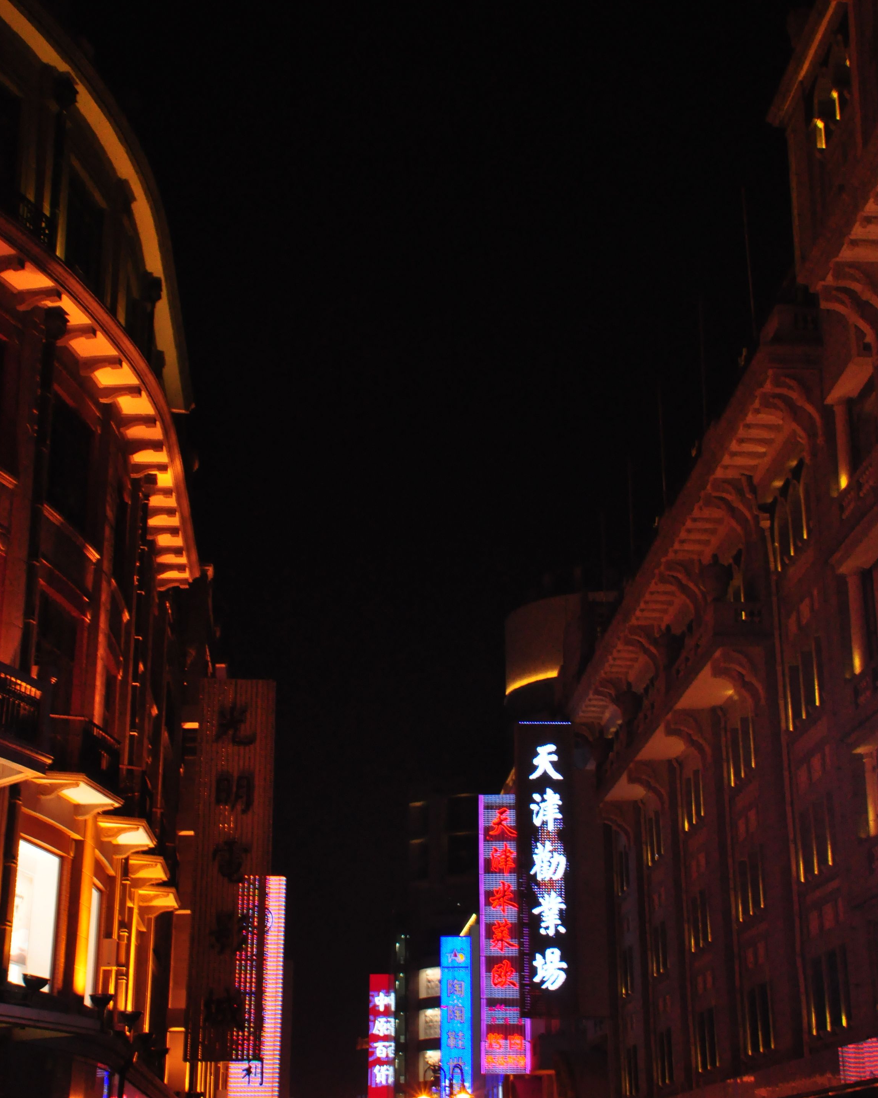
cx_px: 440
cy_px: 523
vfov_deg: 32.5
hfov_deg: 26.2
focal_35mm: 58
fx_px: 1884
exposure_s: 1/20
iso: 1600
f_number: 14
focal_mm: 34
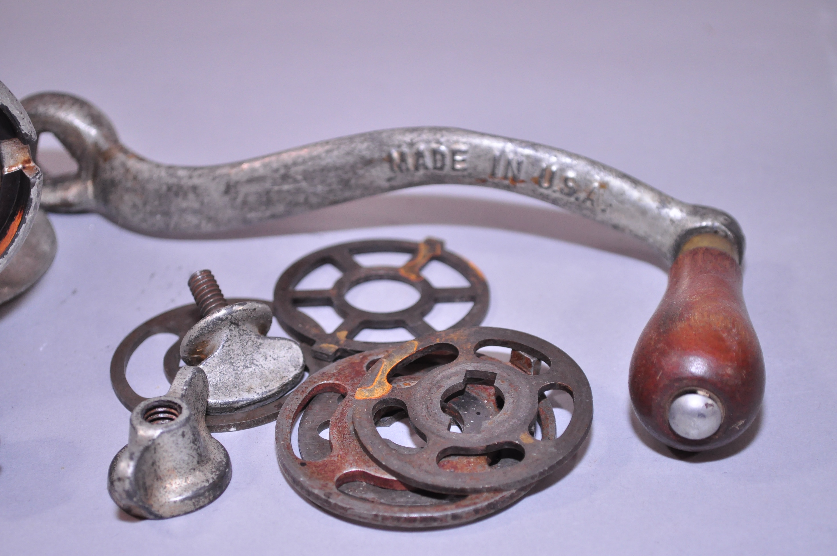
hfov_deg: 28.1
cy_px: 278
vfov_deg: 18.9
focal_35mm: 72
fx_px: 1672
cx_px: 418
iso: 800
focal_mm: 48
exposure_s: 1/125
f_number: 5.3
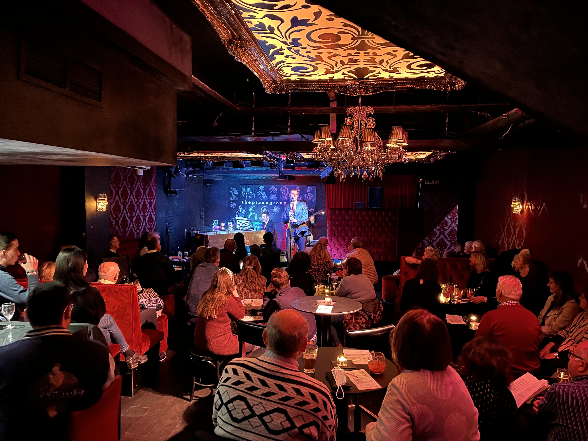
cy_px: 220
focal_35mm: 26
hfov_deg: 67.3
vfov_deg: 53.1
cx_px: 294
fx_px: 442
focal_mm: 5.1
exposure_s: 1/9
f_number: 1.6
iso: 1250
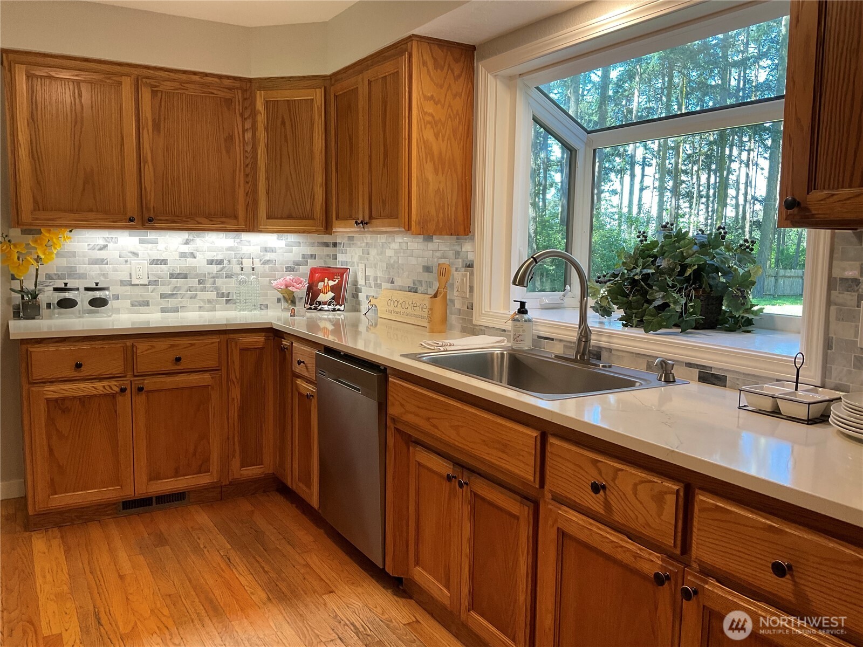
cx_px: 432
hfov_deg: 61.7
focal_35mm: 29
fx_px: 723
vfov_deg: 48.2
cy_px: 324
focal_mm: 3
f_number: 1.8
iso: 50
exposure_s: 1/60
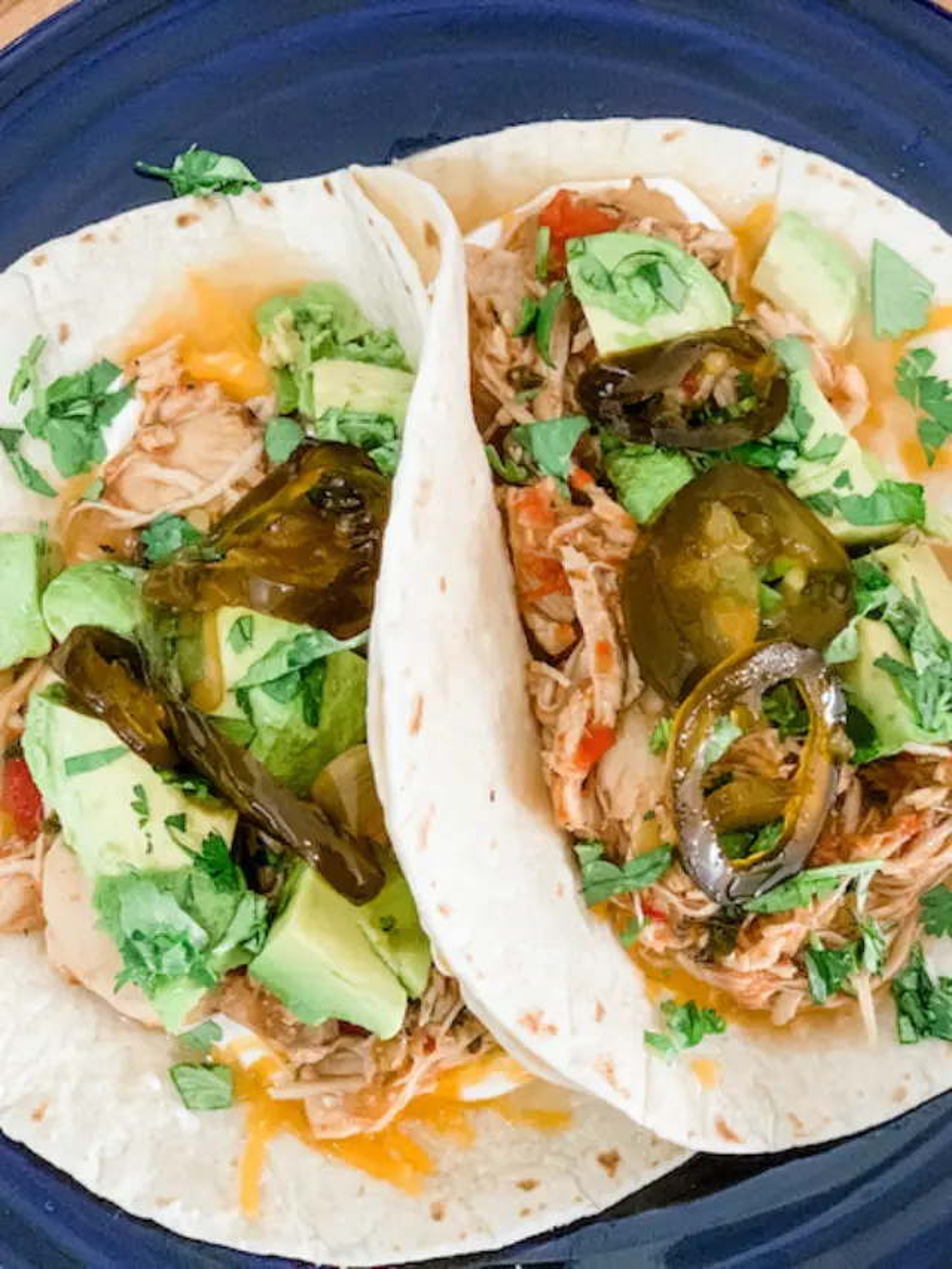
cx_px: 476
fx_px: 1906
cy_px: 634
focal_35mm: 52
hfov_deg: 28.0
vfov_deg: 36.8
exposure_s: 1/60
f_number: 2.4
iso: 250
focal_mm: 6
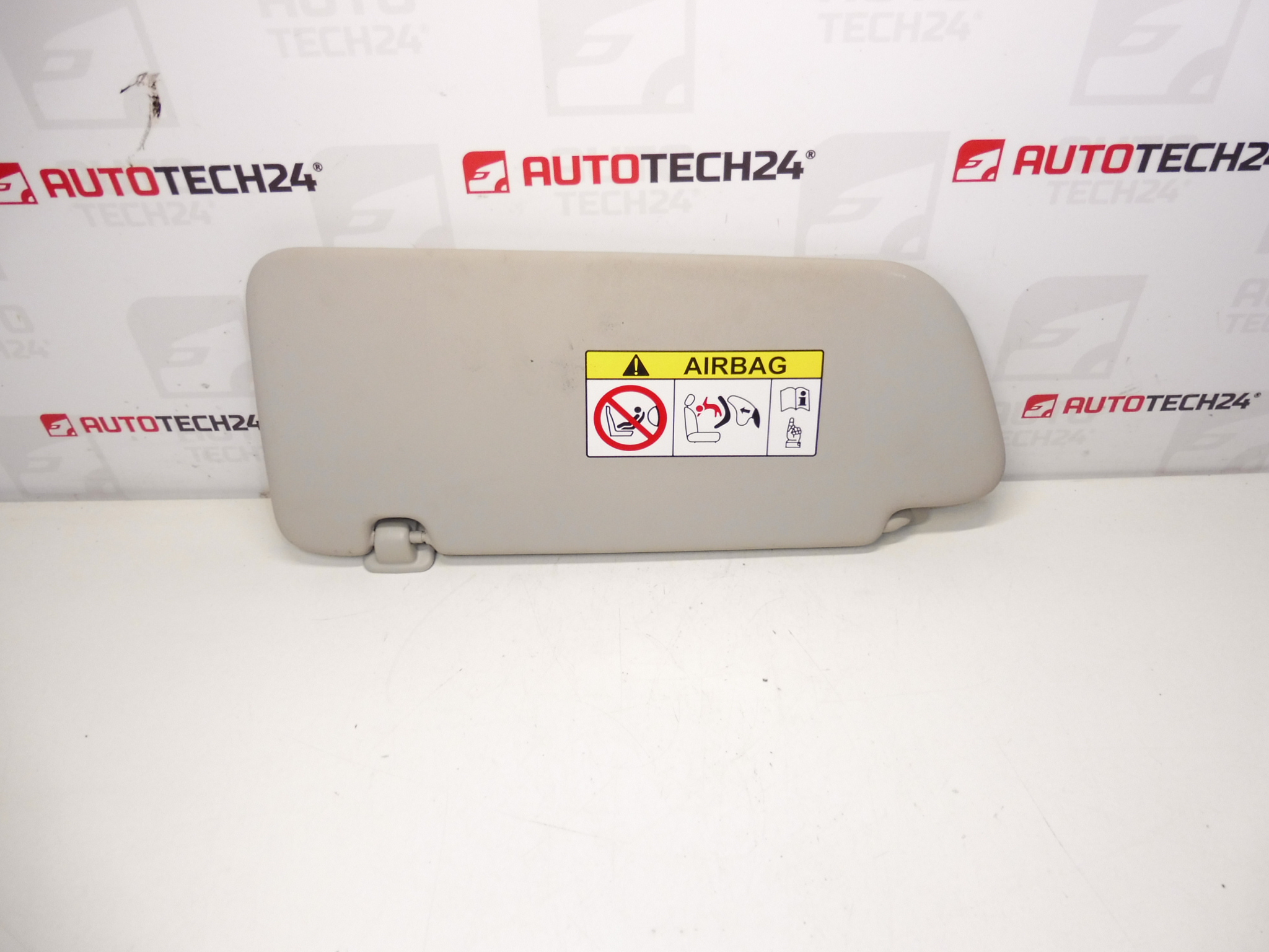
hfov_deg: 71.6
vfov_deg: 56.8
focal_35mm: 24
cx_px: 634
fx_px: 880
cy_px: 476
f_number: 3.5
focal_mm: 4.3
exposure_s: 1/80
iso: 200
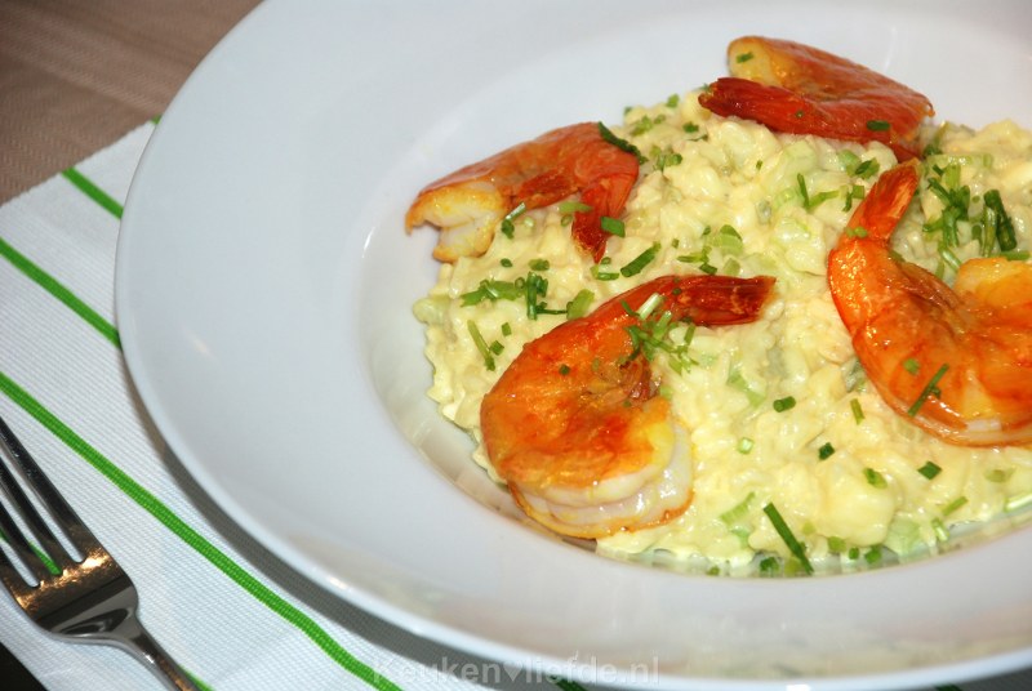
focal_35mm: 142
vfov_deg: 9.7
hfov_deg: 14.4
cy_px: 346
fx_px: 4091
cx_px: 516
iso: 200
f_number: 5.6
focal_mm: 95
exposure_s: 1/60
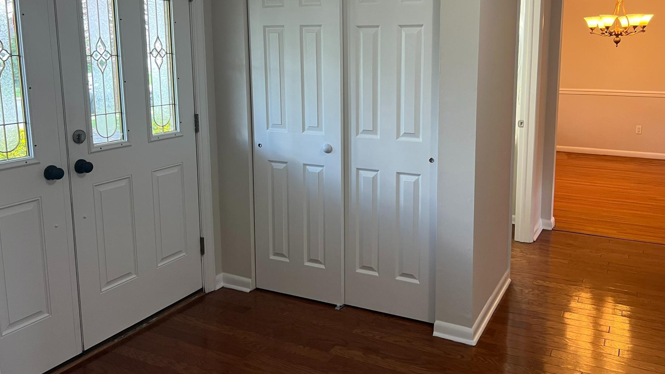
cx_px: 373
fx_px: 564
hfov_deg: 60.8
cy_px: 136
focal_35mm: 32
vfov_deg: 36.4
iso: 100
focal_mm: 5.7
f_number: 1.5
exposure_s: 1/60
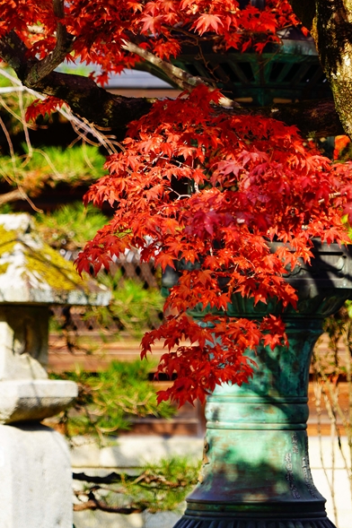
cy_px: 180
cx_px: 142
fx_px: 3950
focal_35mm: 269
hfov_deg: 5.1
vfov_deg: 7.7
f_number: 5.6
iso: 125
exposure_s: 1/200
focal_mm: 198
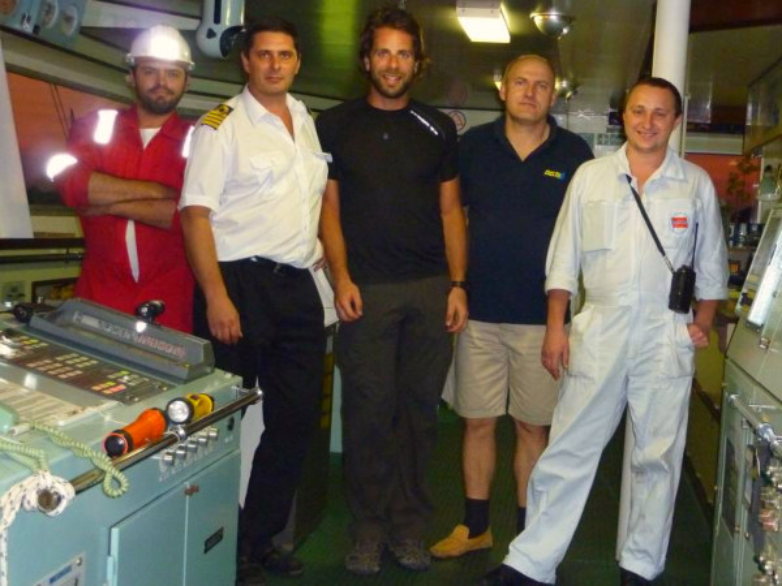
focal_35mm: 42
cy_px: 293
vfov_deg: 34.3
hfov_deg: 44.8
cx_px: 391
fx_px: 949
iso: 500
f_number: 3.7
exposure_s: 1/30
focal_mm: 6.9
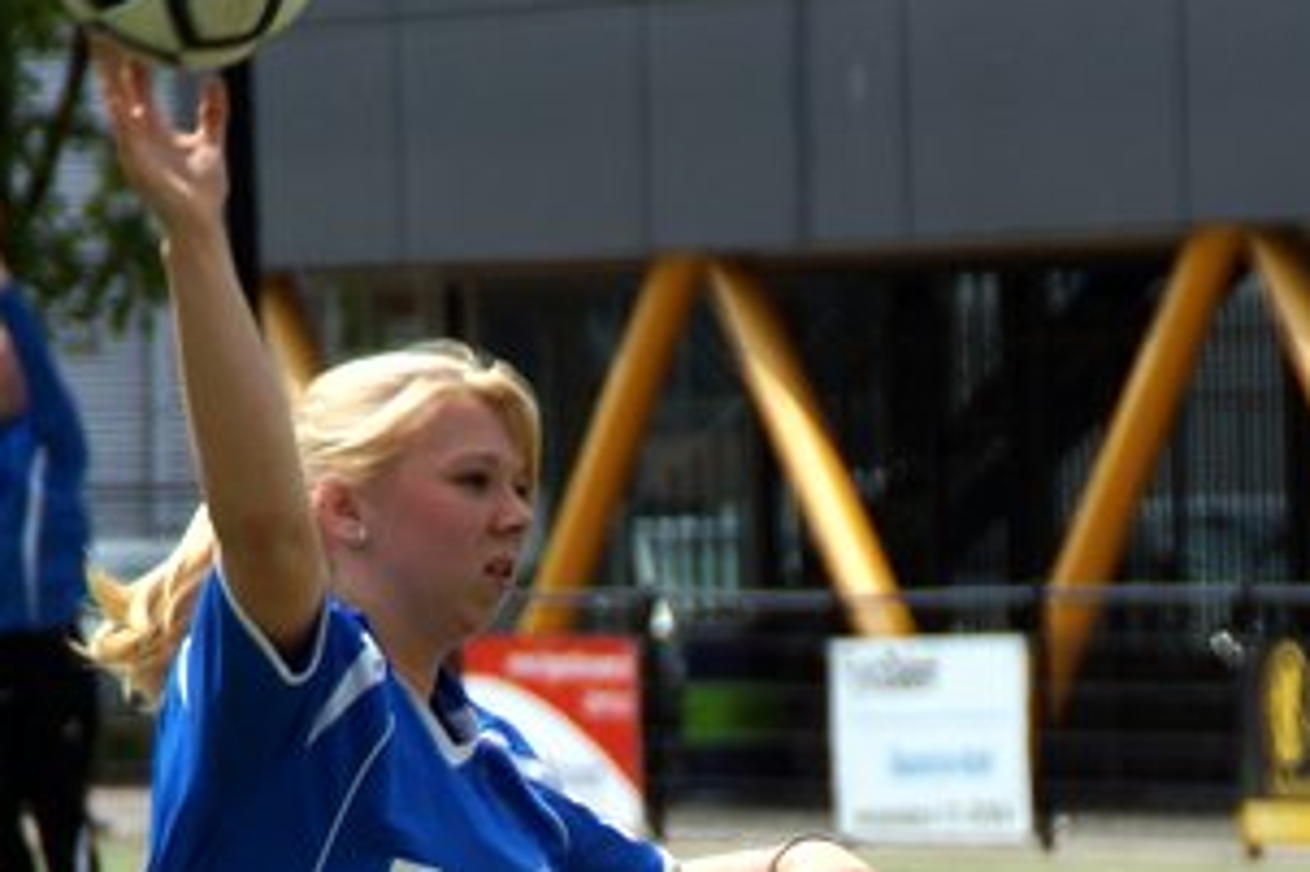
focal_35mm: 712
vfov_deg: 1.9
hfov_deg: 2.9
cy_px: 1403
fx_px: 25894
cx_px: 1019
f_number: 6.3
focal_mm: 140
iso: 100
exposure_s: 1/800
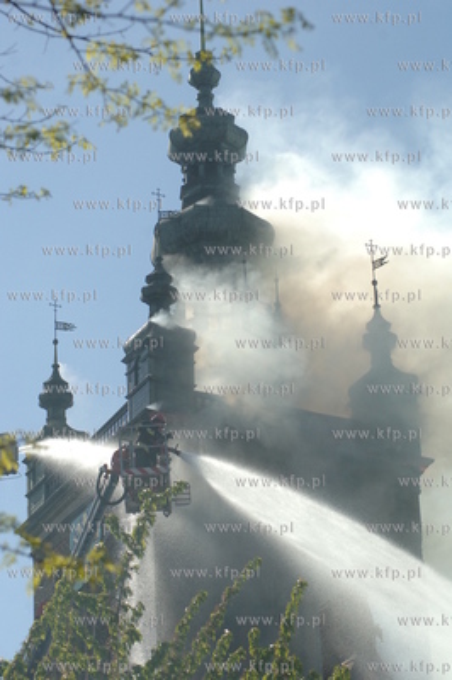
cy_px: 340
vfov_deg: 17.1
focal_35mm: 120
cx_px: 226
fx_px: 2264
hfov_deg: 11.4
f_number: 6.3
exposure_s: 1/2500
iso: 400
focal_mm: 80
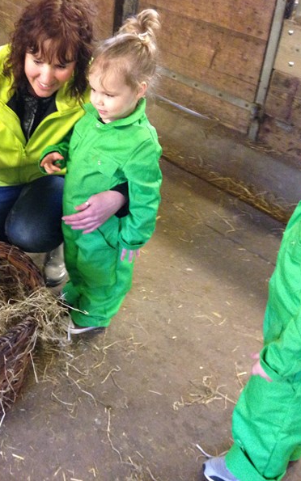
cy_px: 239
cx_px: 27
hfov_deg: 26.5
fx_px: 617
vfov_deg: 42.6
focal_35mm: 47
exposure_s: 1/15
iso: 500
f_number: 2.4
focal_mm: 4.12
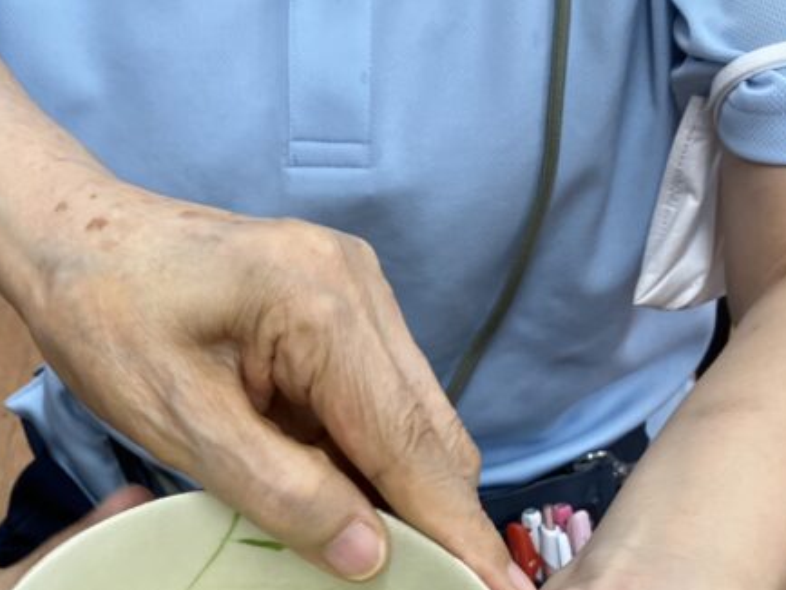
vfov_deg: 21.6
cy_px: 574
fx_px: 1499
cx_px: 203
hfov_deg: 29.0
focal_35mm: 66
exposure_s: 1/60
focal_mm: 3.99
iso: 64
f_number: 1.8
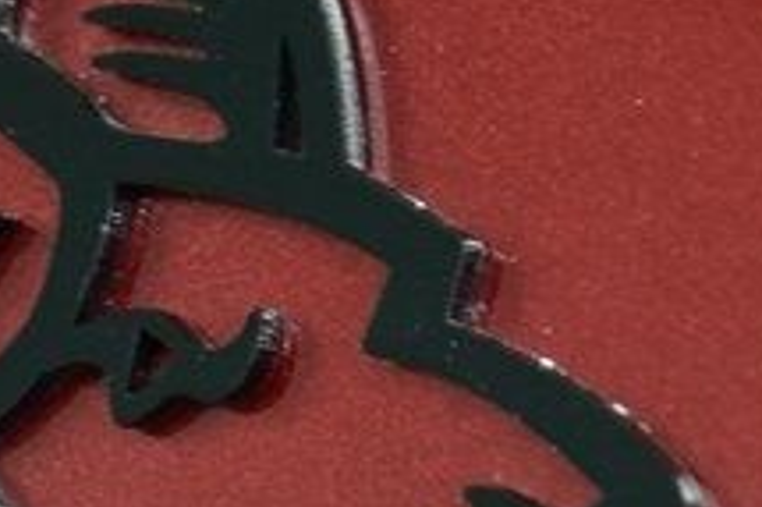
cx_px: -152
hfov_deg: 4.1
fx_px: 10575
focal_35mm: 500
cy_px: 395
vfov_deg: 2.7
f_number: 4
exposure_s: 1/30
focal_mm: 70
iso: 1600
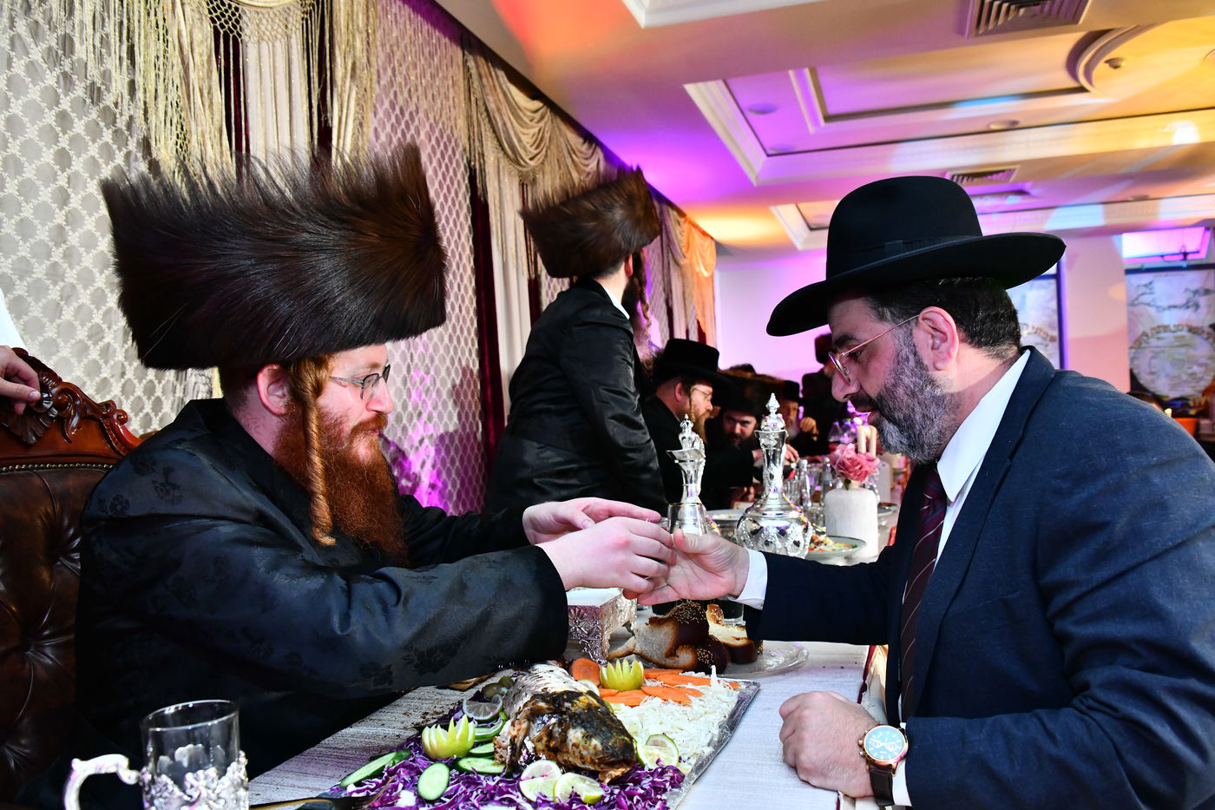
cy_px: 405
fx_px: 945
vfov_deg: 46.4
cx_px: 608
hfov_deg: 65.5
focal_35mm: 28
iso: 2000
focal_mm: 28
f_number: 5.6
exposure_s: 1/100
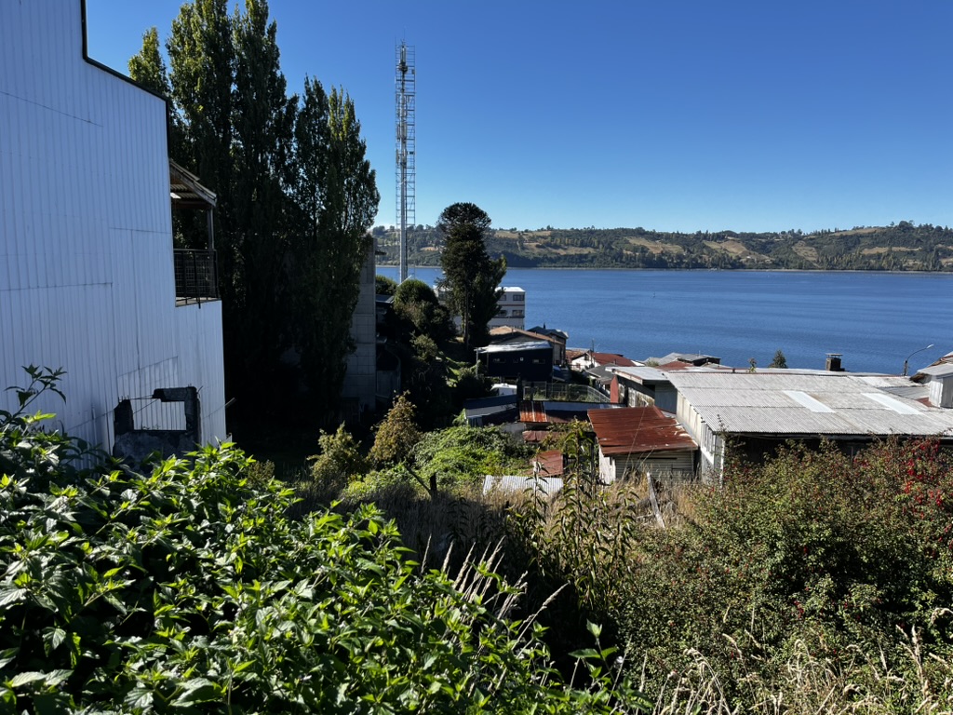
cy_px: 358
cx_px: 476
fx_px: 716
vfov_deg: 53.1
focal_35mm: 26
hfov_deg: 67.3
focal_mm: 5.1
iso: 50
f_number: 1.6
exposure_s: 1/2062
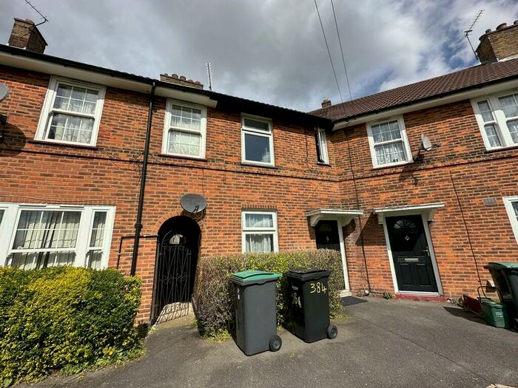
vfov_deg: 85.7
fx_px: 209
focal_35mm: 14
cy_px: 194
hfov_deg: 102.1
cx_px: 259
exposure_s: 1/2882
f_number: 2.2
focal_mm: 2.22
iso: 50
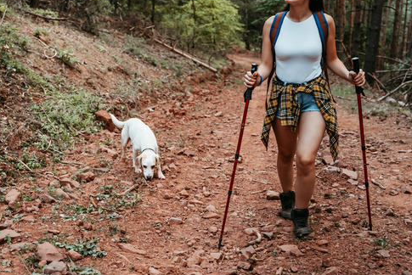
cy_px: 72
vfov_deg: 29.5
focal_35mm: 45
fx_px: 515
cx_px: 173
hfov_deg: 43.4
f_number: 2.8
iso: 640
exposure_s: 1/200
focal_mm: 28
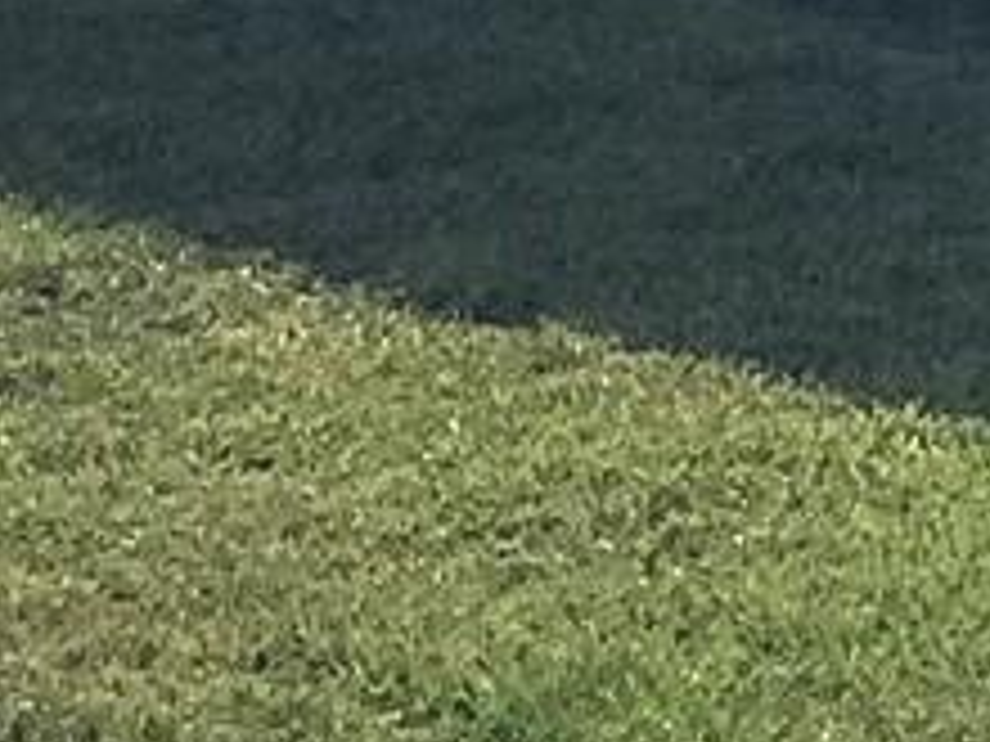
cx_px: 1863
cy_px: -850
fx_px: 6435
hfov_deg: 8.4
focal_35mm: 225
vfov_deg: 6.4
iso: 25
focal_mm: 3.3
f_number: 2.4
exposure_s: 1/2717
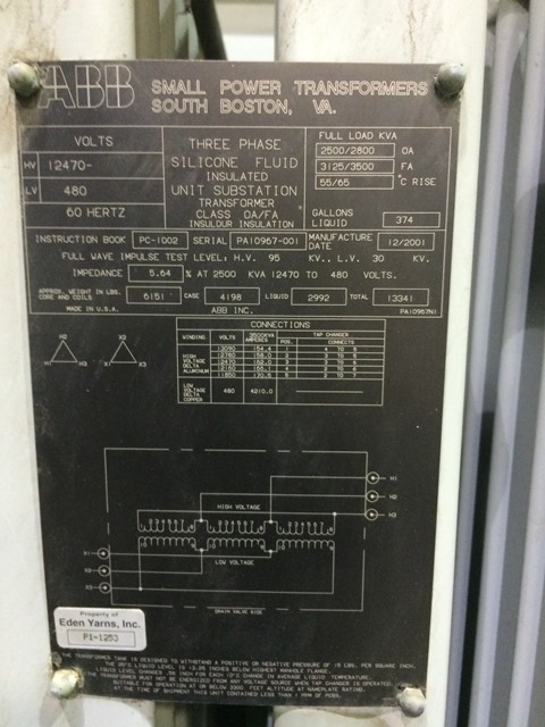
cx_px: 272
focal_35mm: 29
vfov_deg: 61.7
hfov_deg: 48.2
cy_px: 364
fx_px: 609
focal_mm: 4.15
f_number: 2.2
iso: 320
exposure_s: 1/15
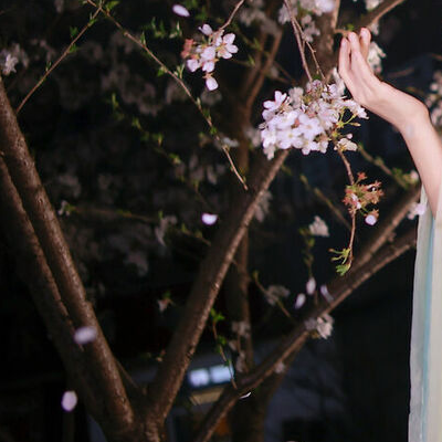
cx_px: 552
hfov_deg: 20.5
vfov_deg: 21.8
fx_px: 1127
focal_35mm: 78
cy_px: 67
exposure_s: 1/500
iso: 2000
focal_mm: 35
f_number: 2
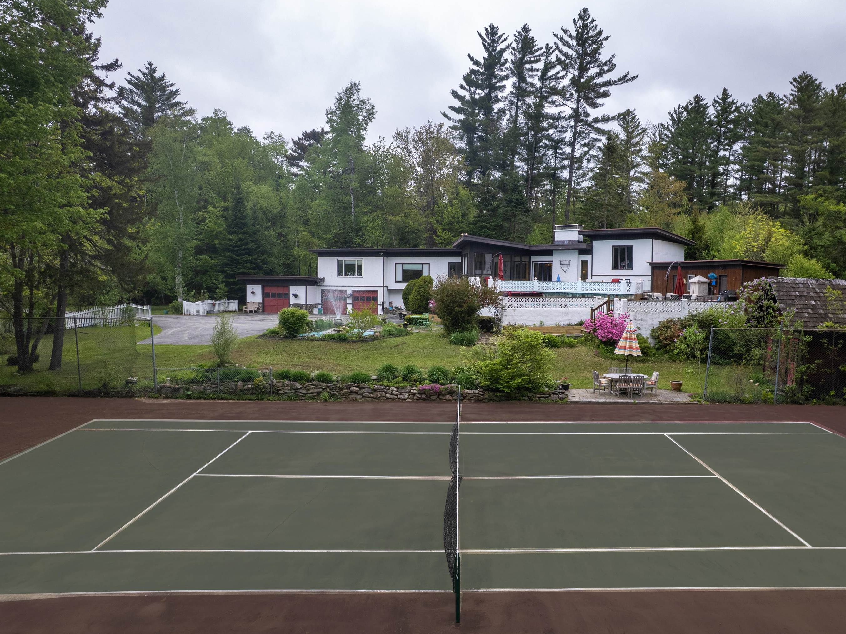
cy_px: 317
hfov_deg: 71.3
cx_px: 475
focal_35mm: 24
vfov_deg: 56.8
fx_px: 587
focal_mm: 8.38
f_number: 2.8
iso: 100
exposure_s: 1/100
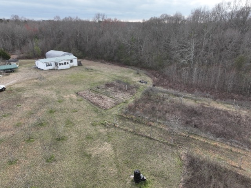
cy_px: 94
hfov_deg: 71.6
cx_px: 126
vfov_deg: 56.8
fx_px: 174
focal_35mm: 24
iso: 220
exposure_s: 1/120
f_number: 2.8
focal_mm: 12.29
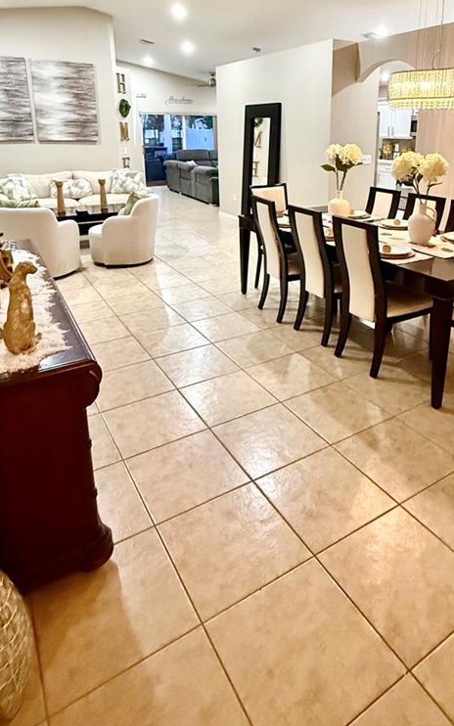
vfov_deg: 72.7
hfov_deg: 50.7
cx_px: 275
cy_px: 247
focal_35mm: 24
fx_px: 475
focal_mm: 2.22
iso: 1000
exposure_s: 1/60
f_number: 2.2
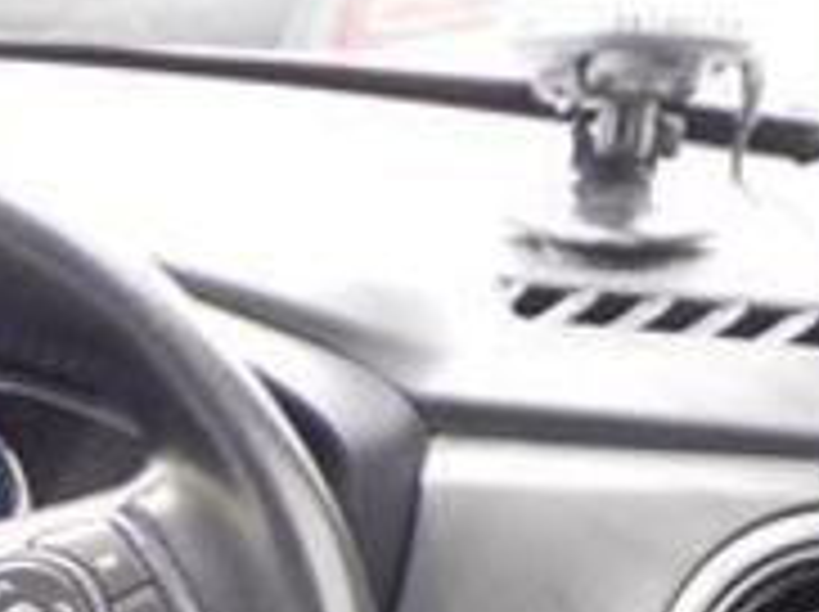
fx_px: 3119
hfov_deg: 14.3
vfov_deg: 10.4
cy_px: 1170
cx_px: -266
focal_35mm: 132
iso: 125
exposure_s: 1/80
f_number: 3.3
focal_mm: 4.1
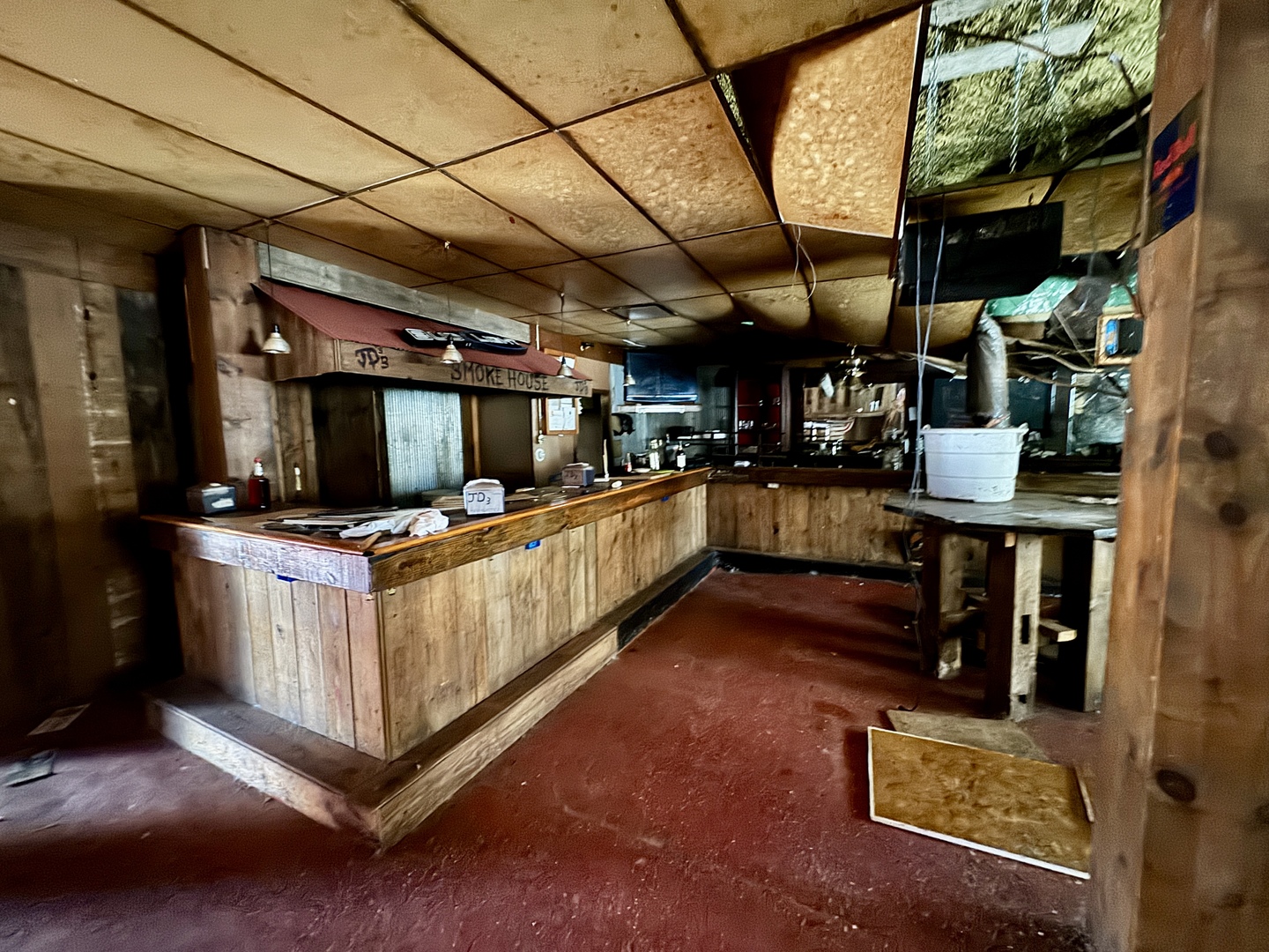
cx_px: 634
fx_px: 513
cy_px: 476
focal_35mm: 14
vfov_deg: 85.7
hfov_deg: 102.1
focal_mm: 2.22
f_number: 2.2
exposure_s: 1/9
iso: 1000
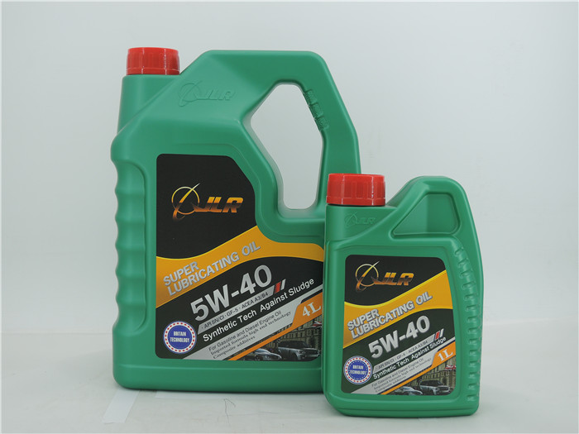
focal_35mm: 45
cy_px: 217
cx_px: 290
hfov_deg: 42.1
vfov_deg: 32.2
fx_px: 753
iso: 80
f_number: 3.7
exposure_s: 1/250
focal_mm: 9.6
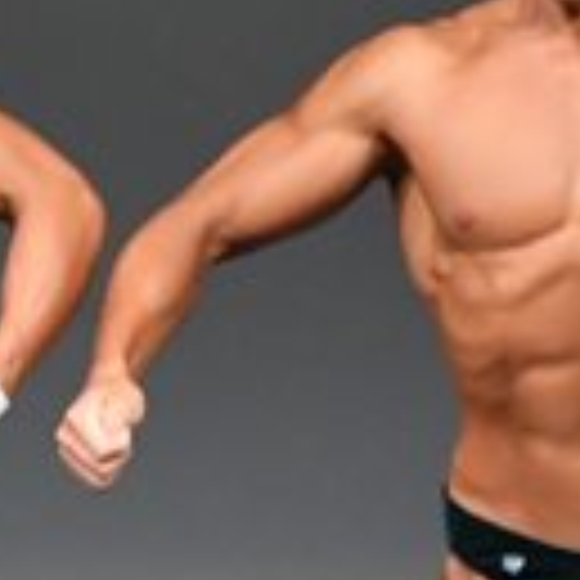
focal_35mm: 1611
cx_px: -807
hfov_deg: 1.1
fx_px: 30539
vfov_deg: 1.1
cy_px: 620
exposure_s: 1/400
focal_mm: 210
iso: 5000
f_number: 5.6
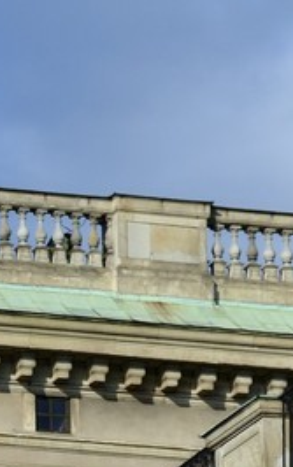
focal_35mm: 428
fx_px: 5451
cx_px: -607
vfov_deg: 4.7
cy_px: 1222
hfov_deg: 3.0
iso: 200
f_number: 9
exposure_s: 1/320
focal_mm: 70
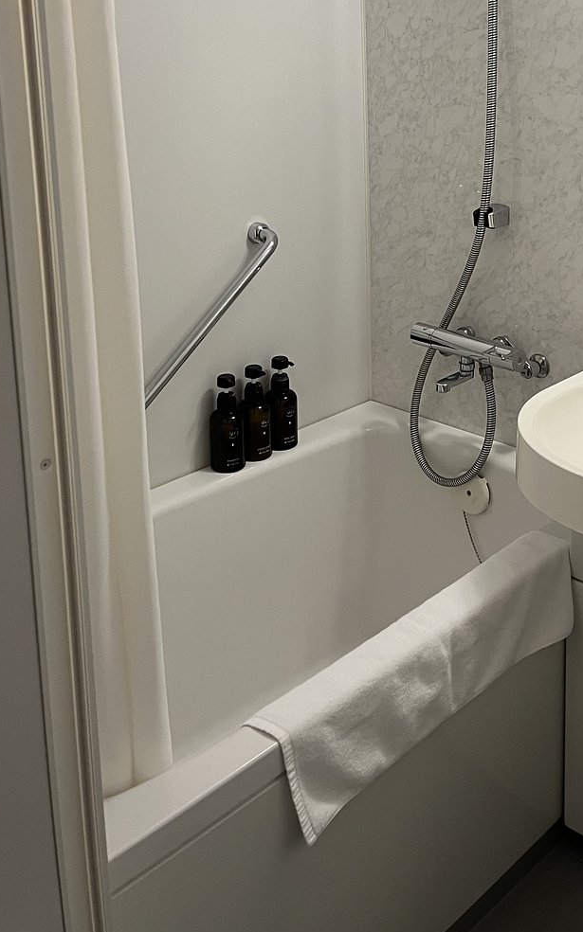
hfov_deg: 29.3
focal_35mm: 43
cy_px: 211
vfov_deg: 44.4
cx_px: 456
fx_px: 1093
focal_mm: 5.1
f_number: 1.6
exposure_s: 1/60
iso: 125
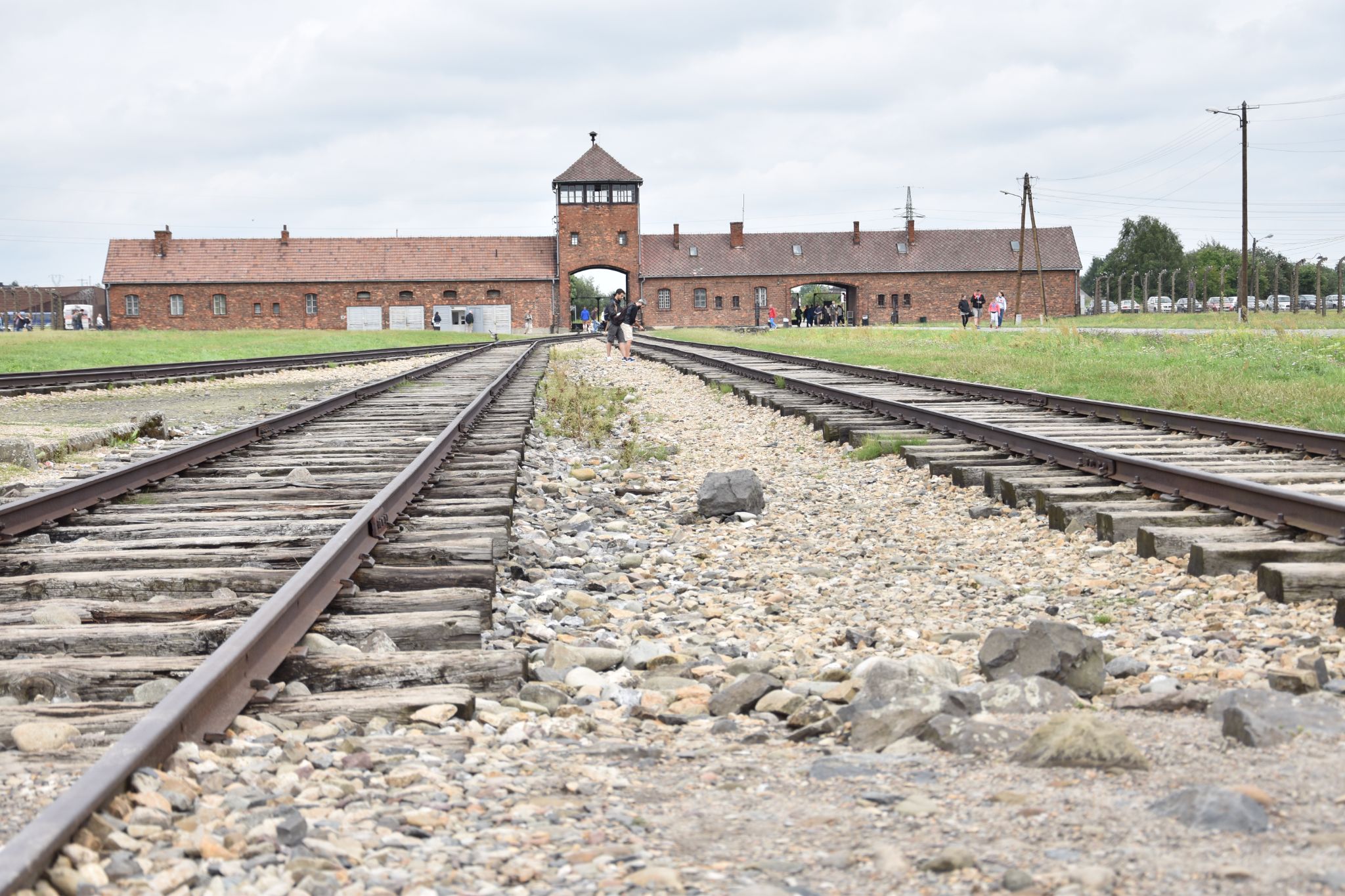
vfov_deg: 22.6
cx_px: 672
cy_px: 448
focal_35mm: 60
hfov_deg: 33.4
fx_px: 2241
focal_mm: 40
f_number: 5
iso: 100
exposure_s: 1/320
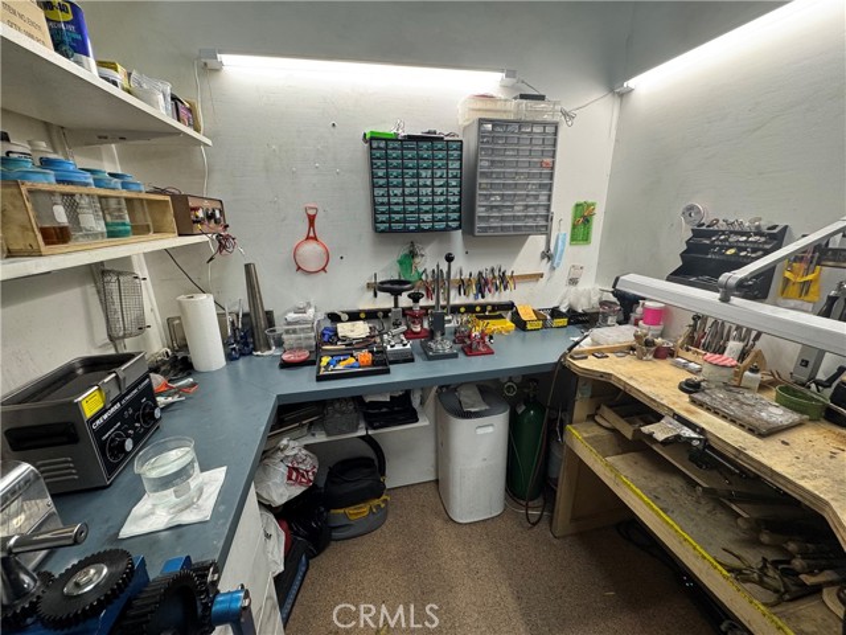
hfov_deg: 102.1
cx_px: 423
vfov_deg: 85.7
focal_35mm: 14
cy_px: 318
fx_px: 342
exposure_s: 1/120
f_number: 2.2
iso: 125
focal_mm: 2.22
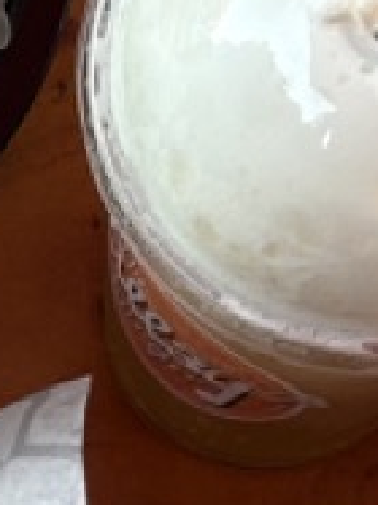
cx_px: -386
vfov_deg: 5.5
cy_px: 926
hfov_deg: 4.1
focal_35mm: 356
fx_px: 5189
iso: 64
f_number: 1.6
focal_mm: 5.96
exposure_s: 1/60
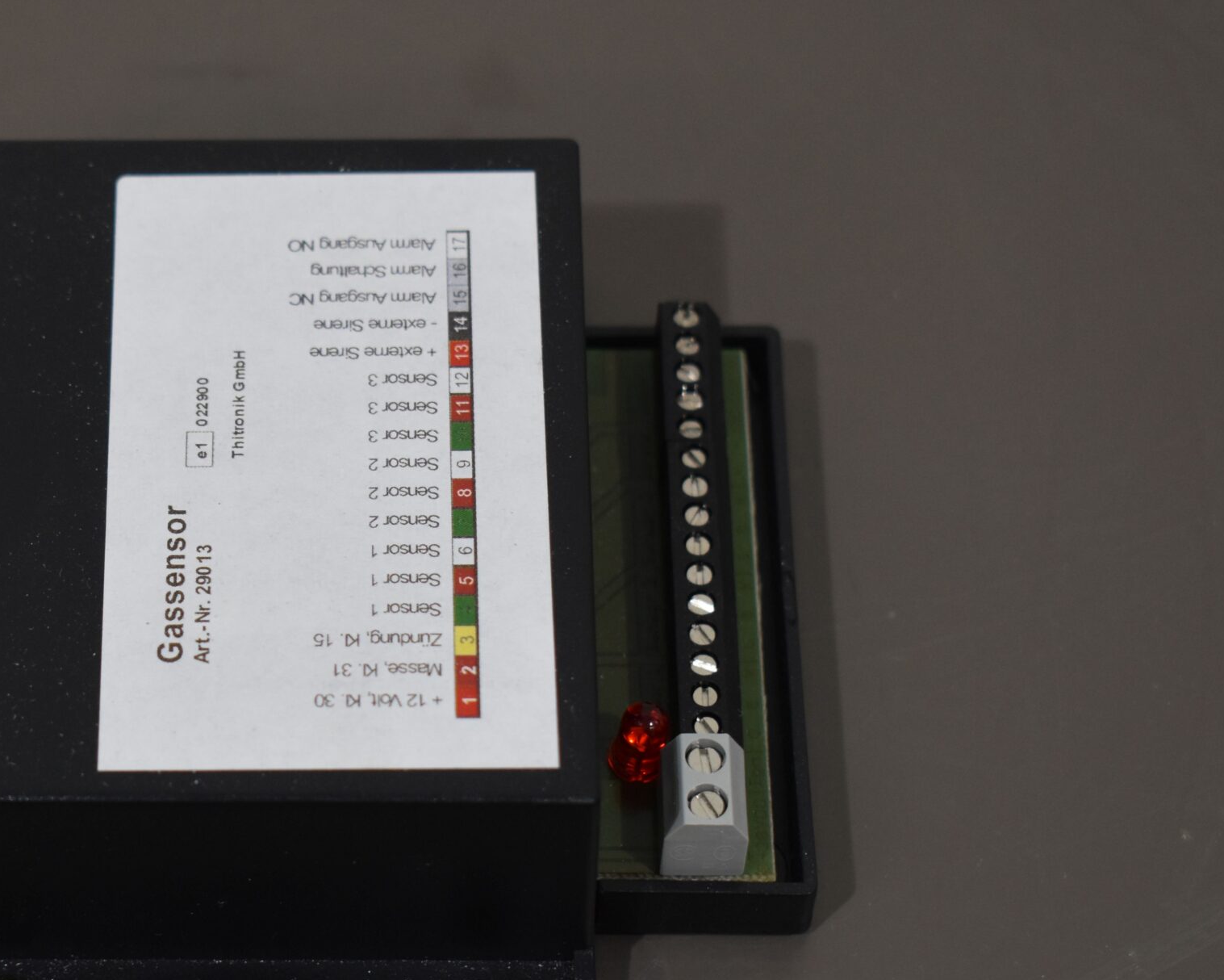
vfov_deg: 13.5
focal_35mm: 114
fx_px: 4130
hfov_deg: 16.8
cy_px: 573
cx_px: 286
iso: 800
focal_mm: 48
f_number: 5.3
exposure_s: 1/200
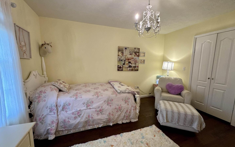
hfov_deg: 101.5
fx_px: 96
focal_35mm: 15
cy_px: 76
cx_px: 118
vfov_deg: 74.7
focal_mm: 2.22
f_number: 2.2
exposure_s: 1/60
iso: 320
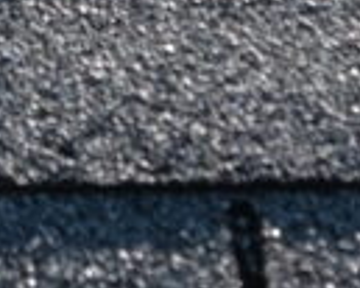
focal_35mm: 444
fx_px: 4727
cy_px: -646
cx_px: -494
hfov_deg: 4.3
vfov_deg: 3.4
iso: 80
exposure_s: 1/320
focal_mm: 34.2
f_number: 4
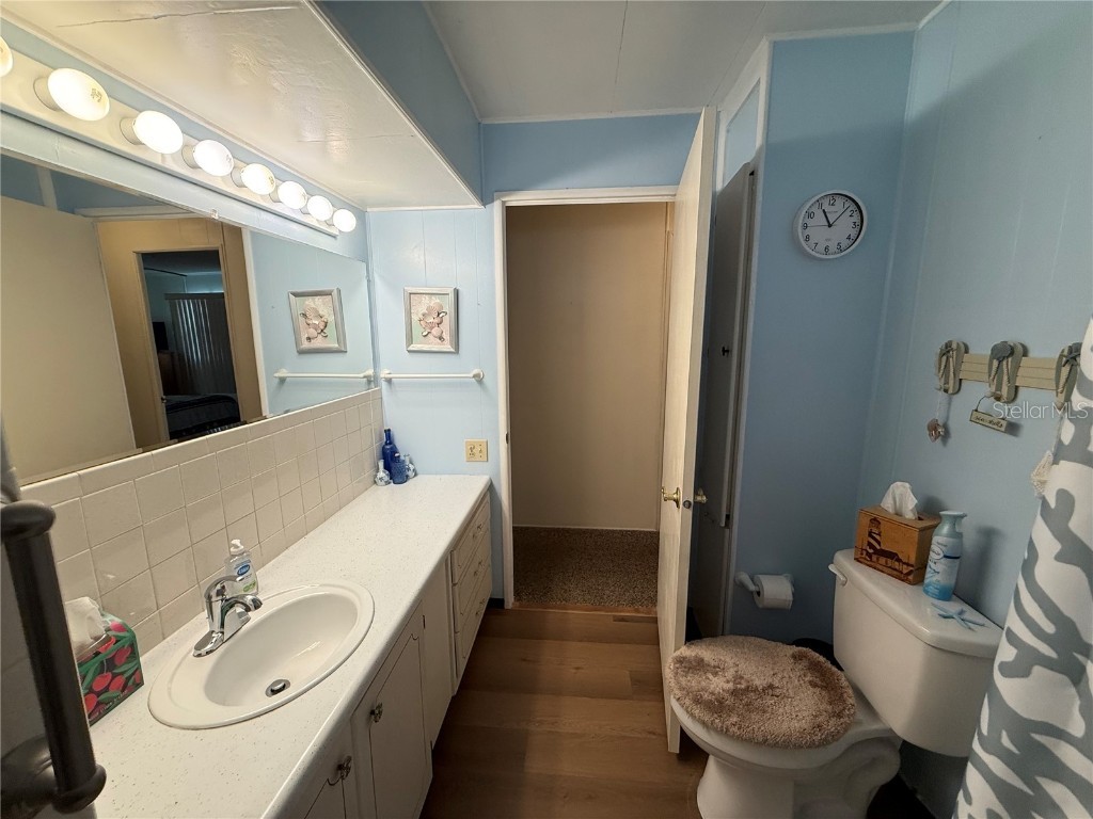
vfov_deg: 85.7
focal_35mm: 14
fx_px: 442
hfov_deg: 102.1
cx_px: 546
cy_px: 410
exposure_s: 1/120
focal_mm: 2.22
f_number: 2.2
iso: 160
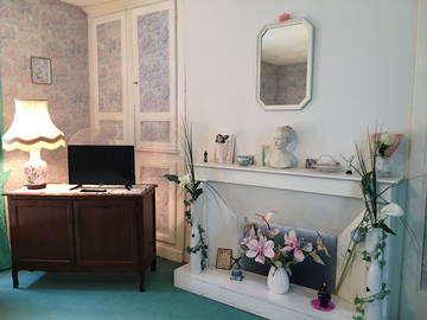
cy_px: 160
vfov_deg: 48.2
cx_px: 214
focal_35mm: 29
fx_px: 358
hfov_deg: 61.7
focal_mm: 4.15
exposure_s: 1/17
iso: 80
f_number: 2.2
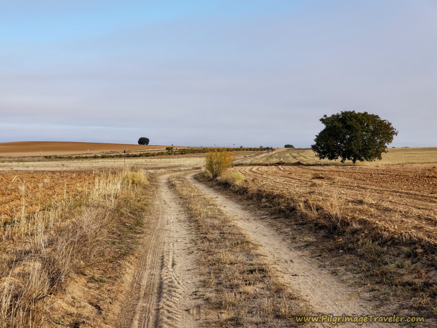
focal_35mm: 52
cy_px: 164
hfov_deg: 36.8
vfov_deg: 28.0
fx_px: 656
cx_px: 218
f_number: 2.4
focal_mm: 6
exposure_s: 1/473
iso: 25
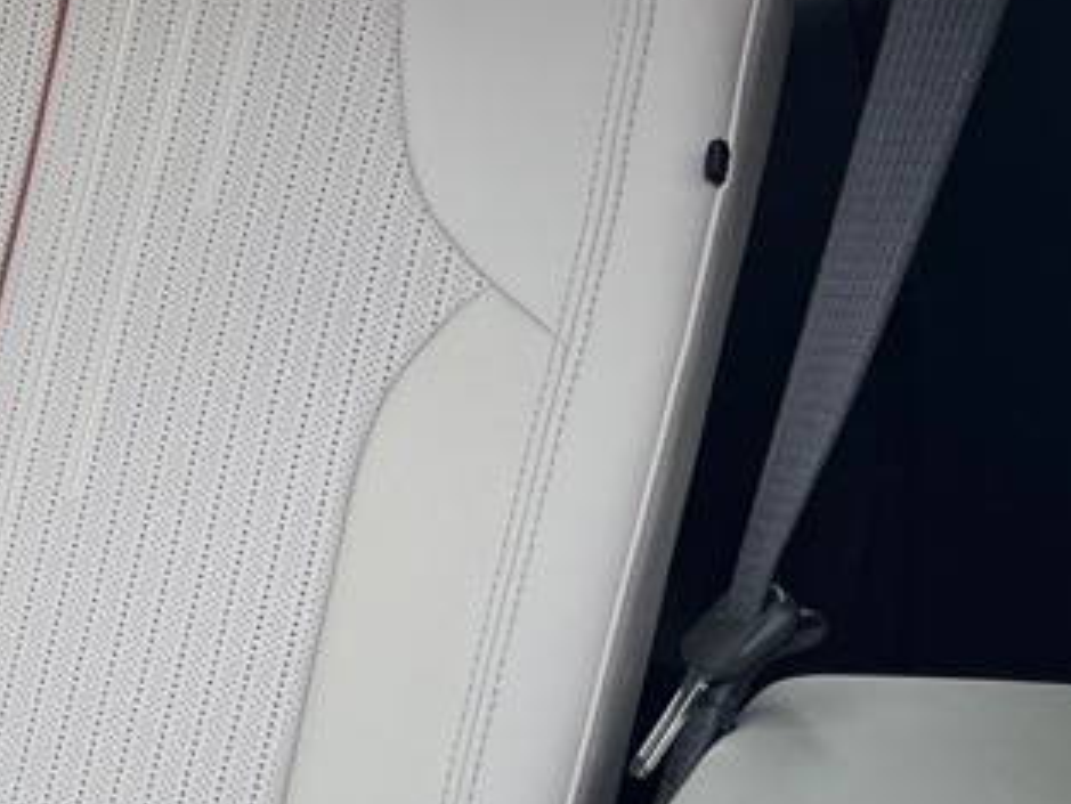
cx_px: -630
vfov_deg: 17.2
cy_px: 657
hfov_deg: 19.4
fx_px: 2631
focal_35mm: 85
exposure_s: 1/122
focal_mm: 5.1
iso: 64
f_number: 1.6
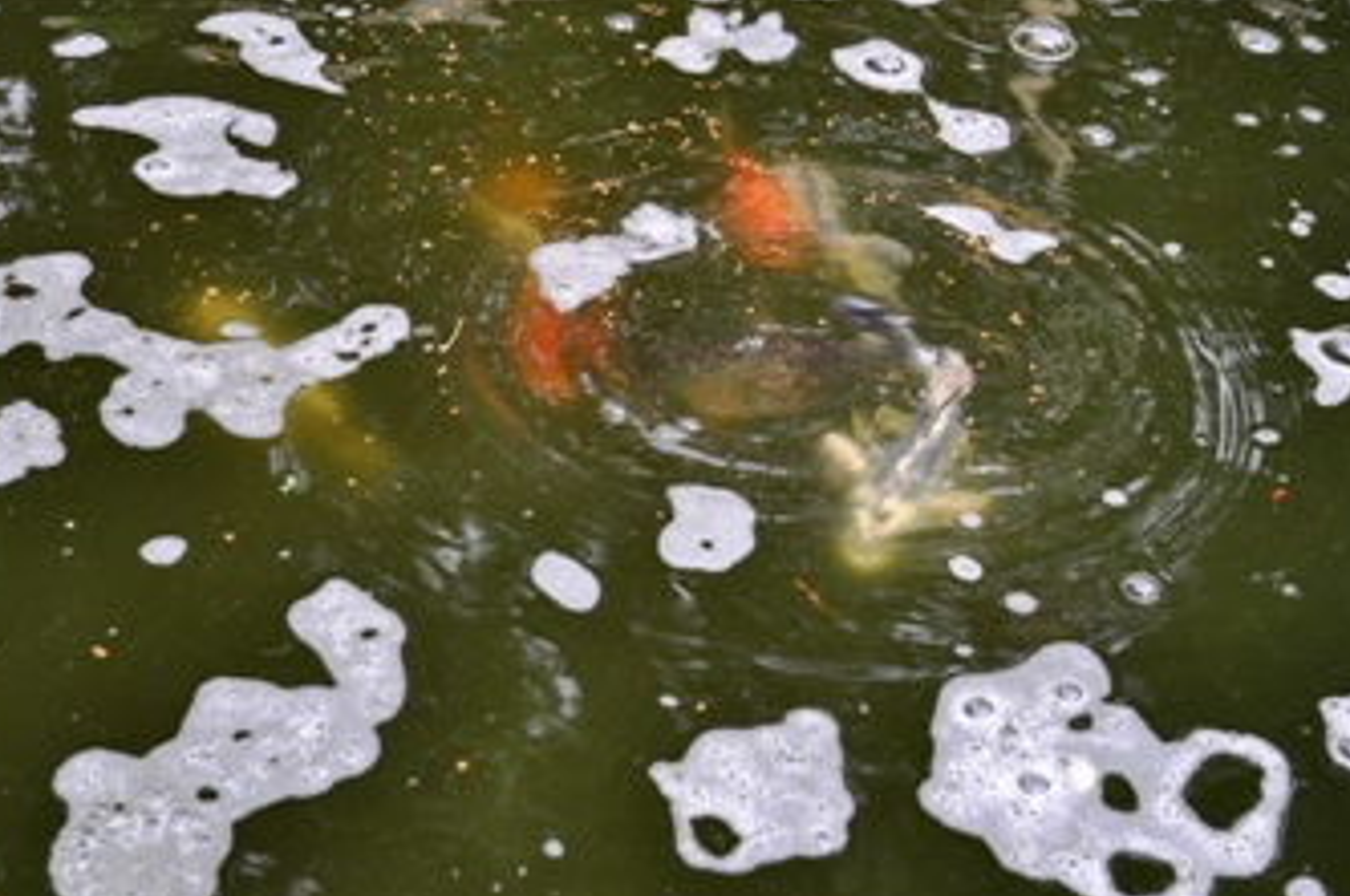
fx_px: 2646
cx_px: 657
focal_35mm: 71
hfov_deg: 28.6
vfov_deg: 19.2
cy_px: 361
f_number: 5
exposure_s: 1/100
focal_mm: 35
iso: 400
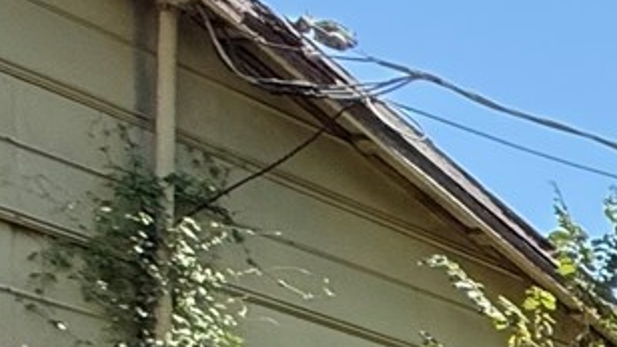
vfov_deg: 10.9
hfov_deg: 11.2
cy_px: 816
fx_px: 1554
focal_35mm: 95
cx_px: 1899
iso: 64
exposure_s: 1/726
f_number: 2.2
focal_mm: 2.22
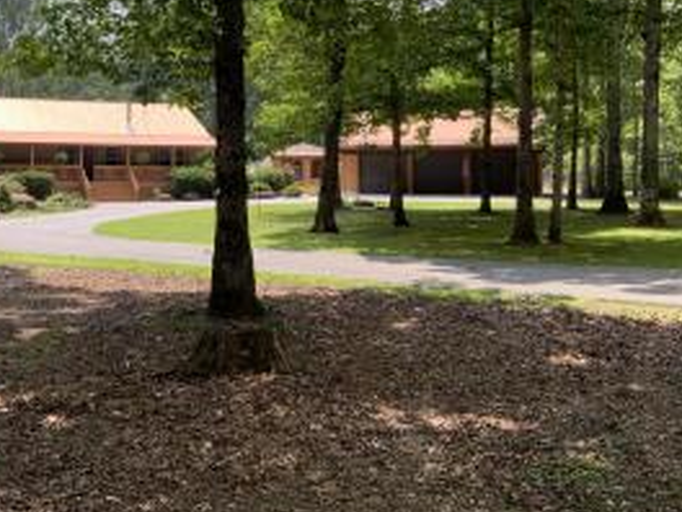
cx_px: 191
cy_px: 140
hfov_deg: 42.0
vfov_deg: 32.4
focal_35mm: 44
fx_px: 867
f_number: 1.8
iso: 16
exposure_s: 1/450
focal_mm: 3
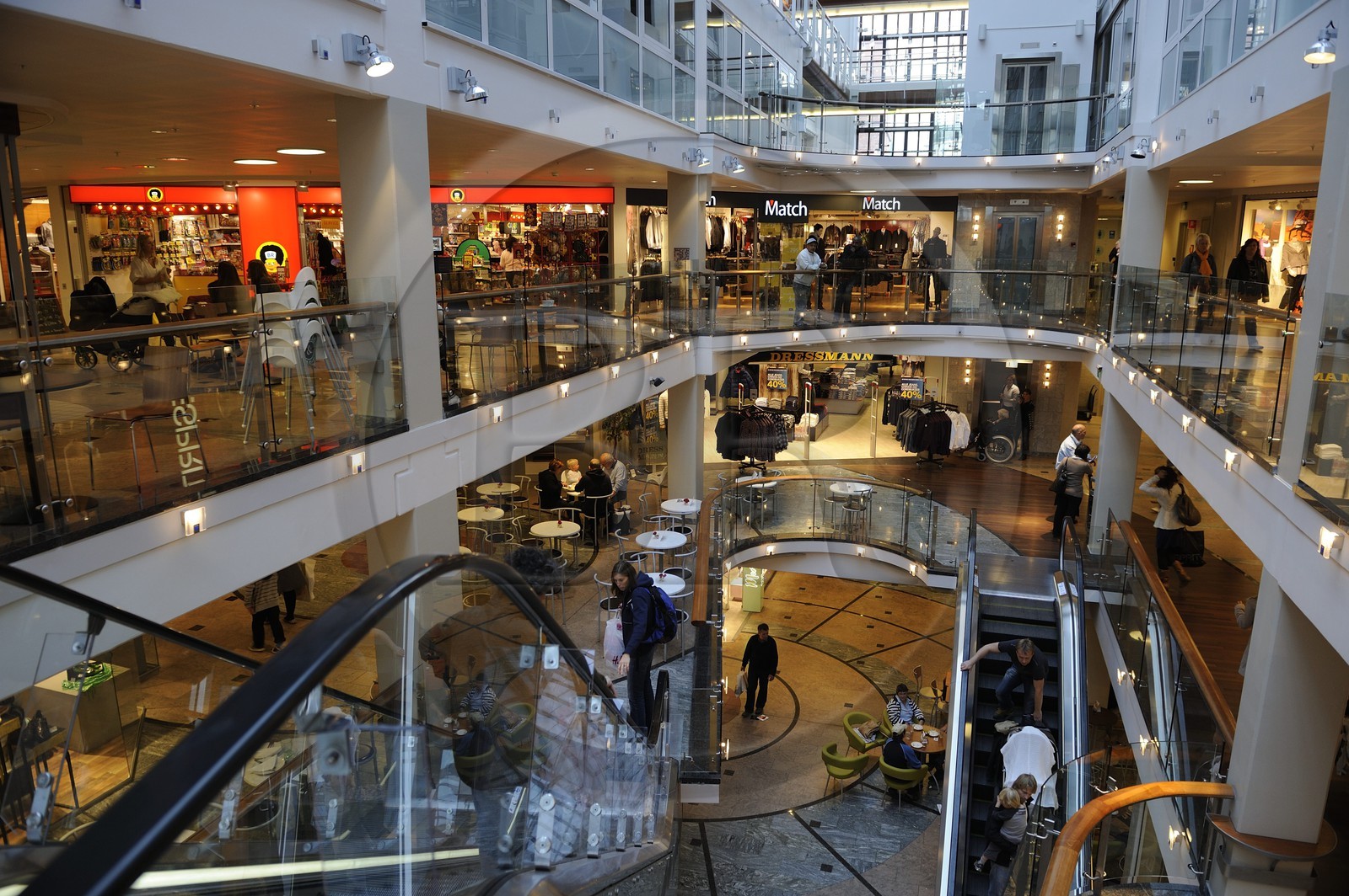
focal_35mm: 24
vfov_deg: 53.1
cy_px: 448
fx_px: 899
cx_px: 674
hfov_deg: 73.8
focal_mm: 24
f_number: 4.5
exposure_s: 1/60
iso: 400
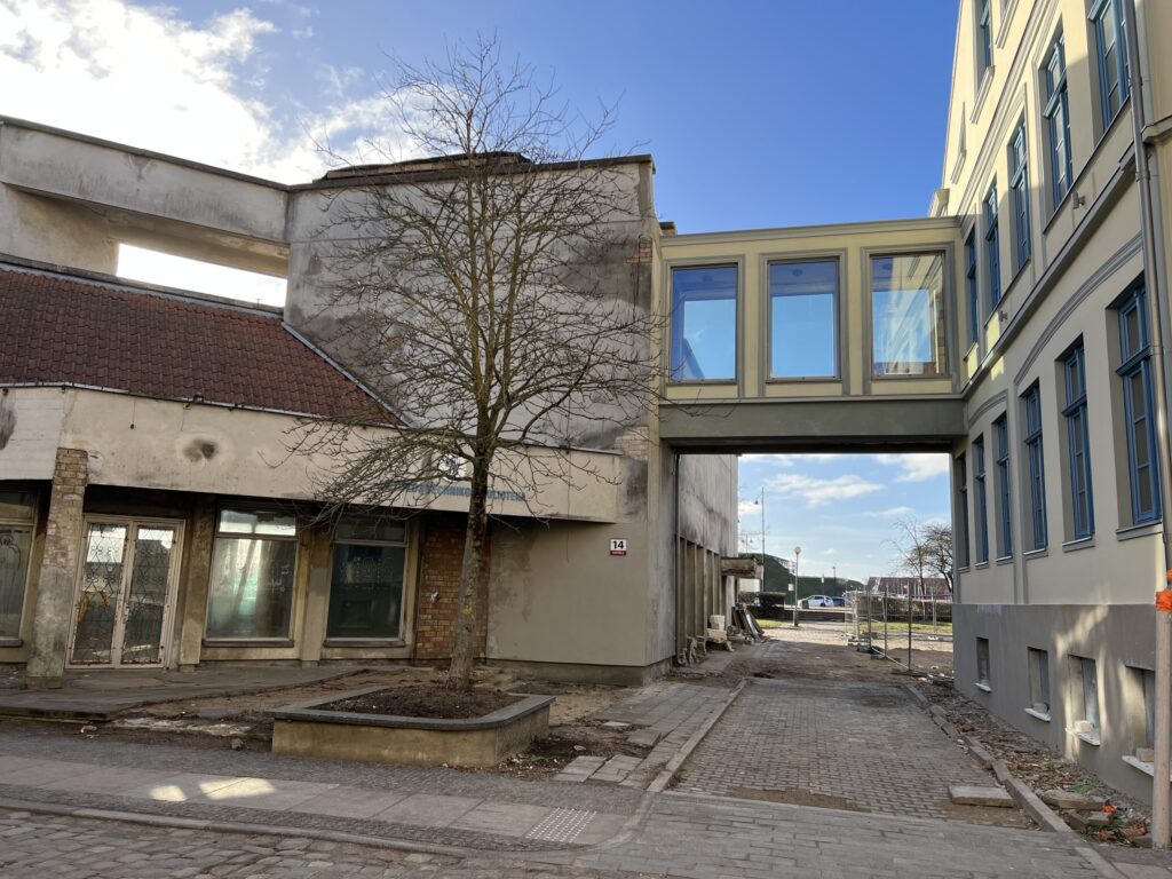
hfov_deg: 67.3
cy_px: 440
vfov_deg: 53.1
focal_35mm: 26
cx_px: 586
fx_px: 880
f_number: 1.5
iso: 50
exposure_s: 1/1575
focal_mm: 5.7
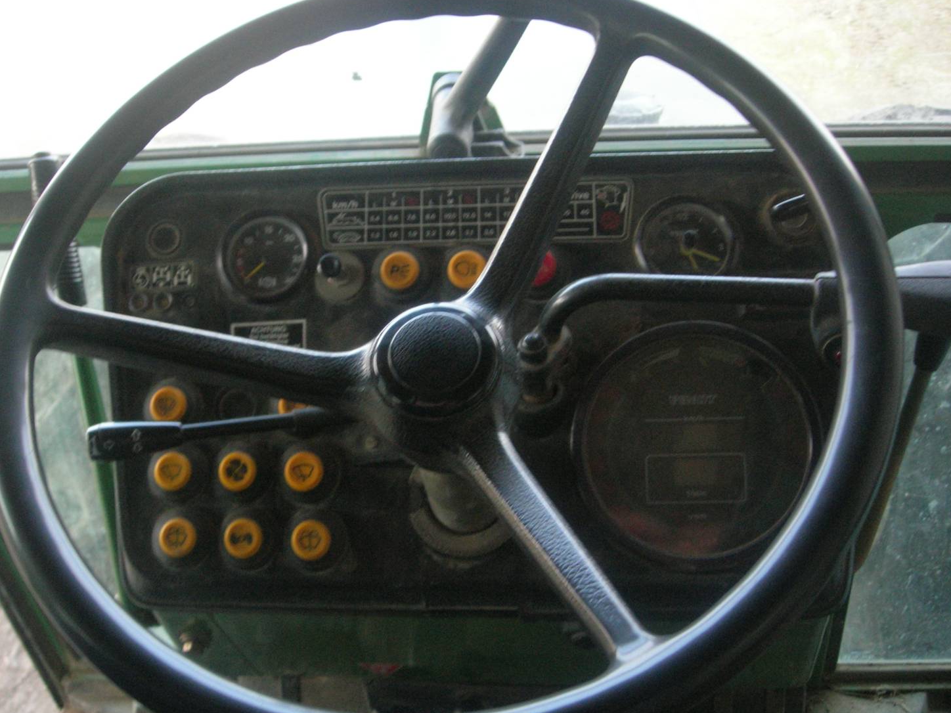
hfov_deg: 44.7
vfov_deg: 34.3
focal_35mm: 42
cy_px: 387
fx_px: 1154
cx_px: 430
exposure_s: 1/60
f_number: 2.8
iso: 200
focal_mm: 7.8
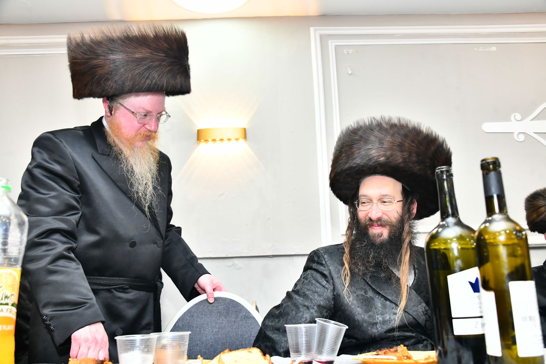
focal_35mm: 32
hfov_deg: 58.7
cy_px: 182
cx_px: 273
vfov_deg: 41.1
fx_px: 485
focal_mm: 32
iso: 1600
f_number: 5.6
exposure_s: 1/125
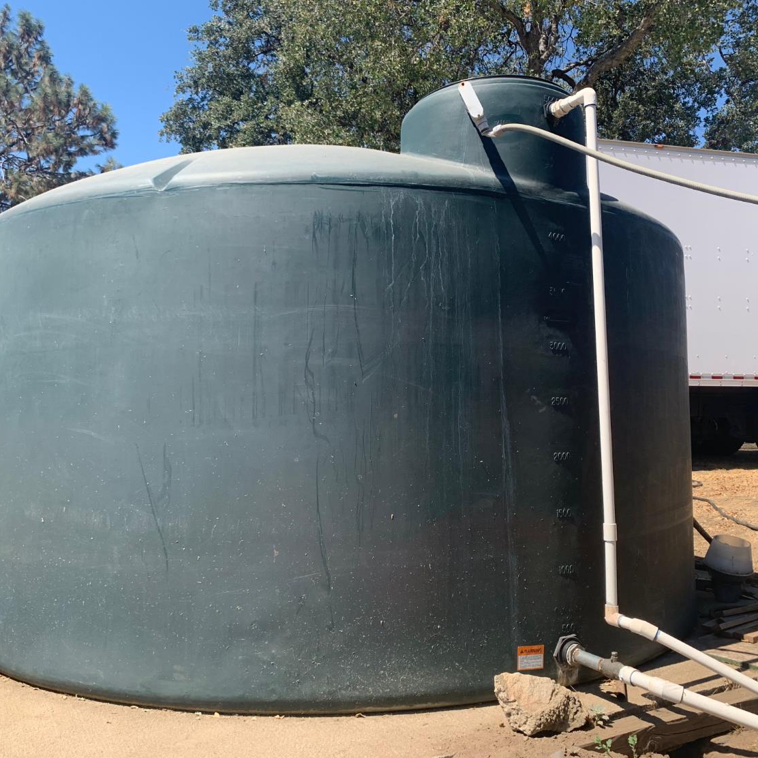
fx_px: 768
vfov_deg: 52.5
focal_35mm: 31
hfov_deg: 52.5
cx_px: 385
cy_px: 383
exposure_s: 1/1314
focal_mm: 4.25
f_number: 1.8
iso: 25
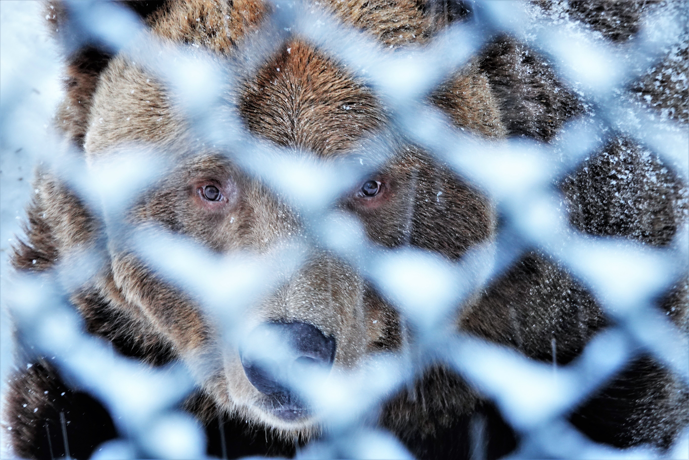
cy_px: 230
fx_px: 11463
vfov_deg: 2.3
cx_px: 344
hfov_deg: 3.4
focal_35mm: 599
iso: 400
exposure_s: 1/15
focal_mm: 219.82
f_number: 9
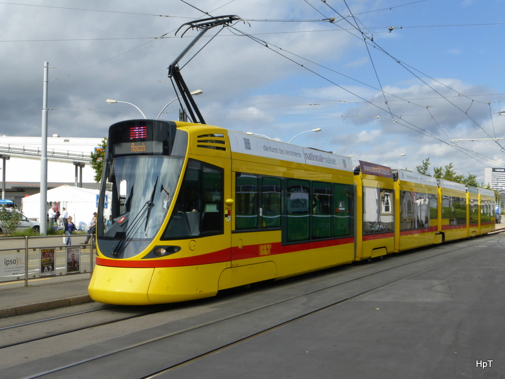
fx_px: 584
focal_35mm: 40
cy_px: 190
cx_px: 252
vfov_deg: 36.0
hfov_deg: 46.8
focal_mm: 6.9
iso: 100
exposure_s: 1/1000
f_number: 3.9
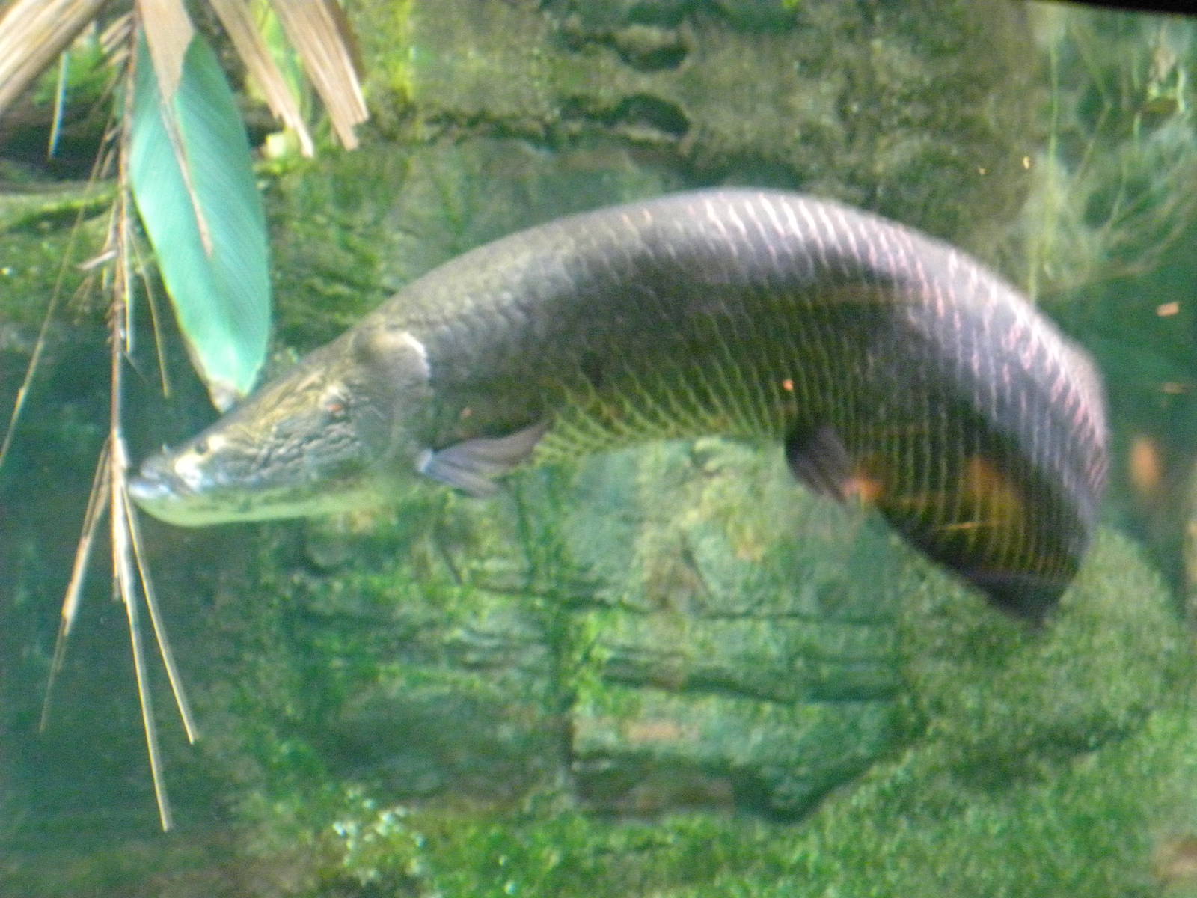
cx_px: 598
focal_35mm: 58
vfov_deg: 25.2
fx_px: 2006
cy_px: 449
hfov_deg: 33.2
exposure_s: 1/2.1
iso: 800
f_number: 3.5
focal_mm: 10.3
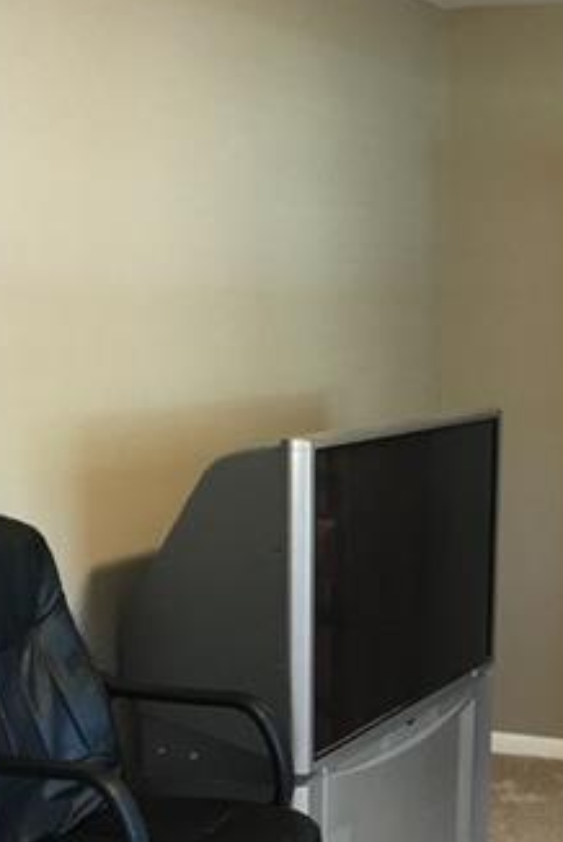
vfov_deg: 27.8
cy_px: 677
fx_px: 1662
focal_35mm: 71
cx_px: 462
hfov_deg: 19.0
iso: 125
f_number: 2.2
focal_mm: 4.15
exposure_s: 1/20
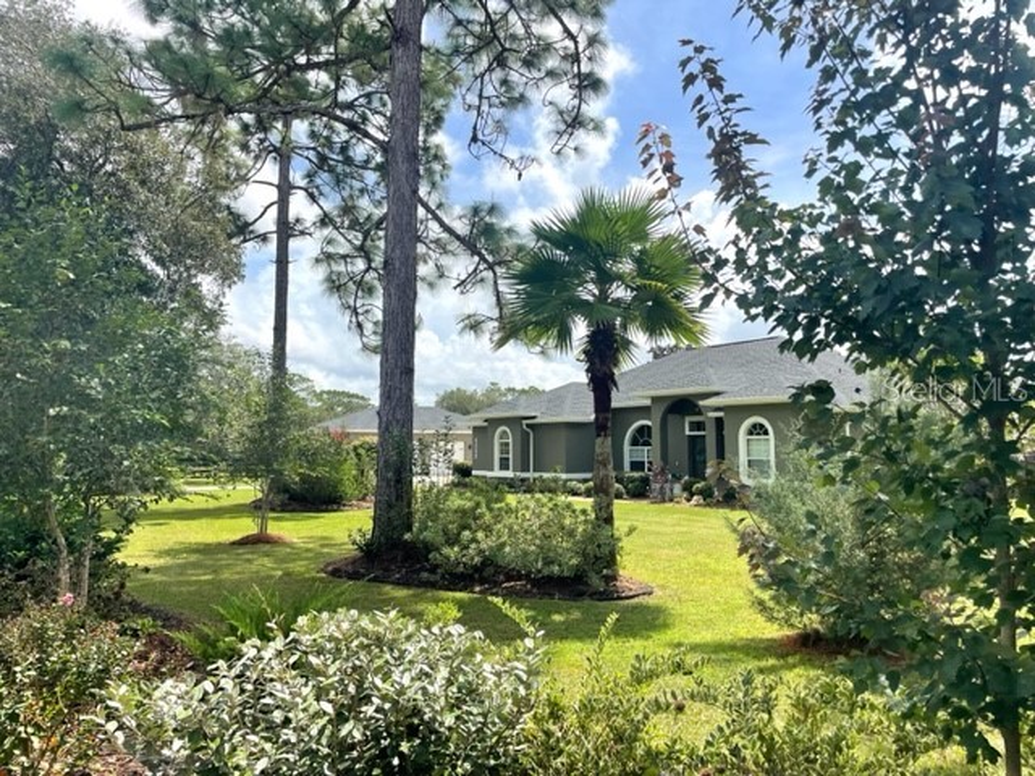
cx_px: 518
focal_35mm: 26
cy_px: 388
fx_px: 777
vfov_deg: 53.1
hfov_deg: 67.3
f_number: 1.6
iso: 32
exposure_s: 1/3300
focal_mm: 4.2
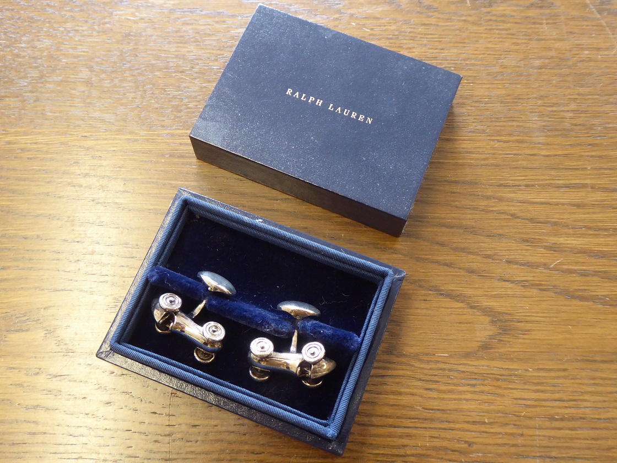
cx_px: 308
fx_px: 642
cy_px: 232
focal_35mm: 36
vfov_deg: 39.7
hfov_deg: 51.4
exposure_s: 1/25
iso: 400
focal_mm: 6.3
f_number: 3.7
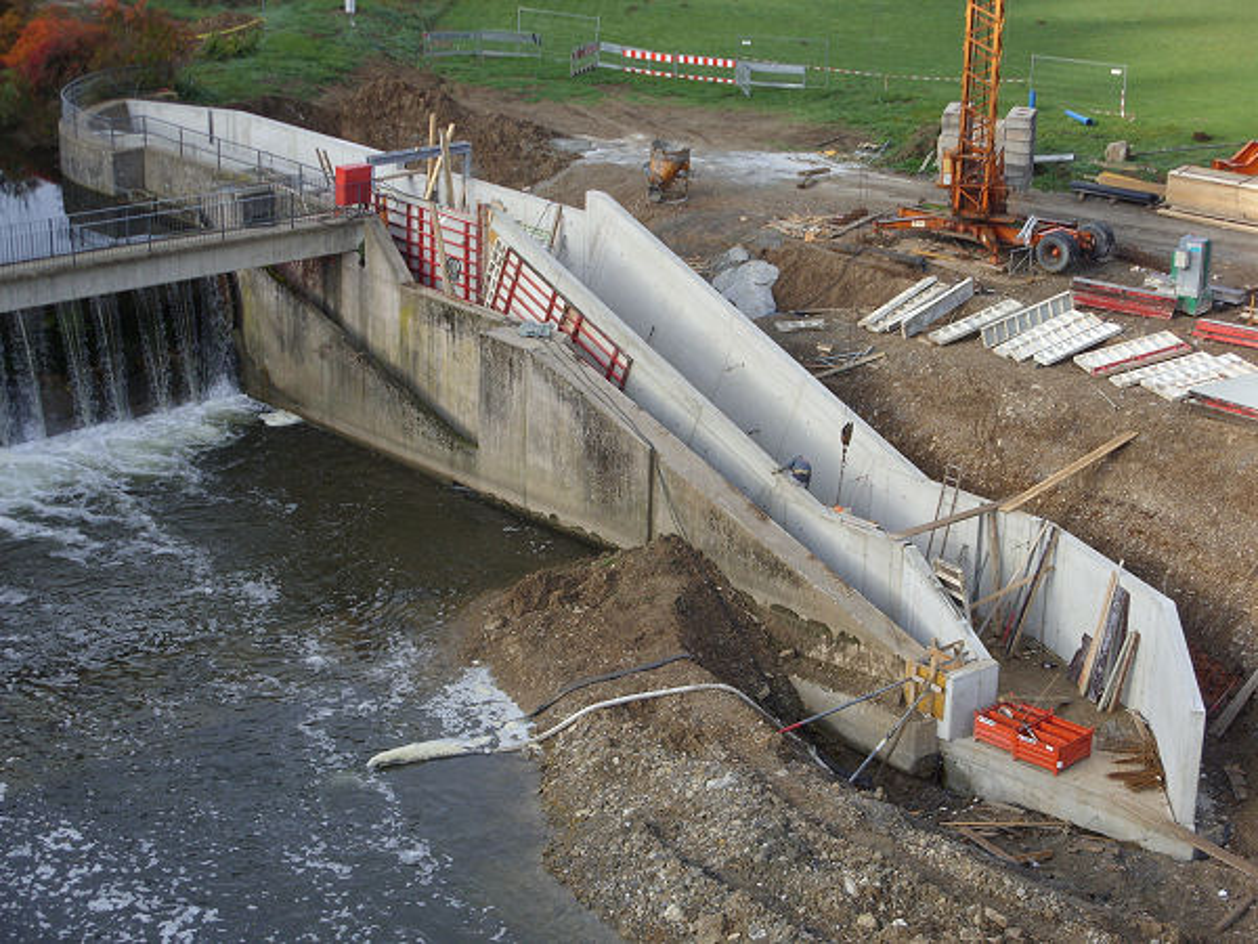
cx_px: 629
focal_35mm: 83
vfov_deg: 17.8
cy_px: 472
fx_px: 3016
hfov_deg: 23.6
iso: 50
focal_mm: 13.8
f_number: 3.3
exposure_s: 1/284
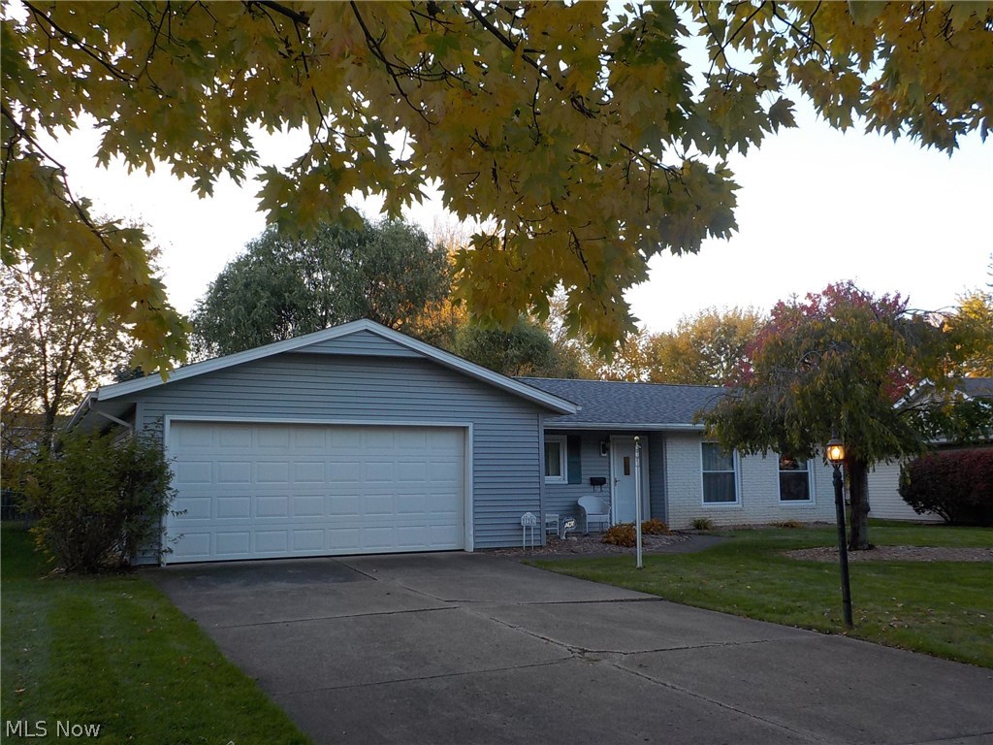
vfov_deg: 46.8
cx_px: 496
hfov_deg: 60.0
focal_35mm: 30
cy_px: 372
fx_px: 861
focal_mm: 4.1
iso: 125
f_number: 3.3
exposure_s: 1/80
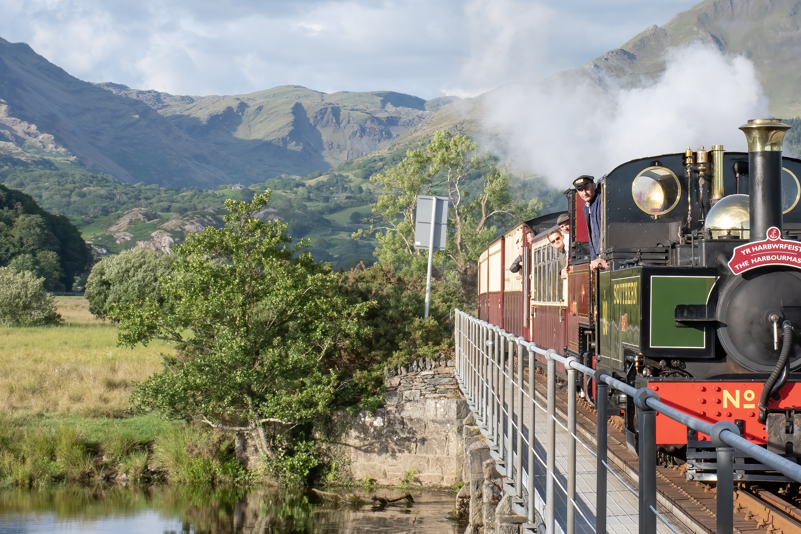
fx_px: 2959
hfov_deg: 15.4
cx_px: 552
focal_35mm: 133
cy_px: 205
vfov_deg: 10.3
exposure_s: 1/500
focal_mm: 50
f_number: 11
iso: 400
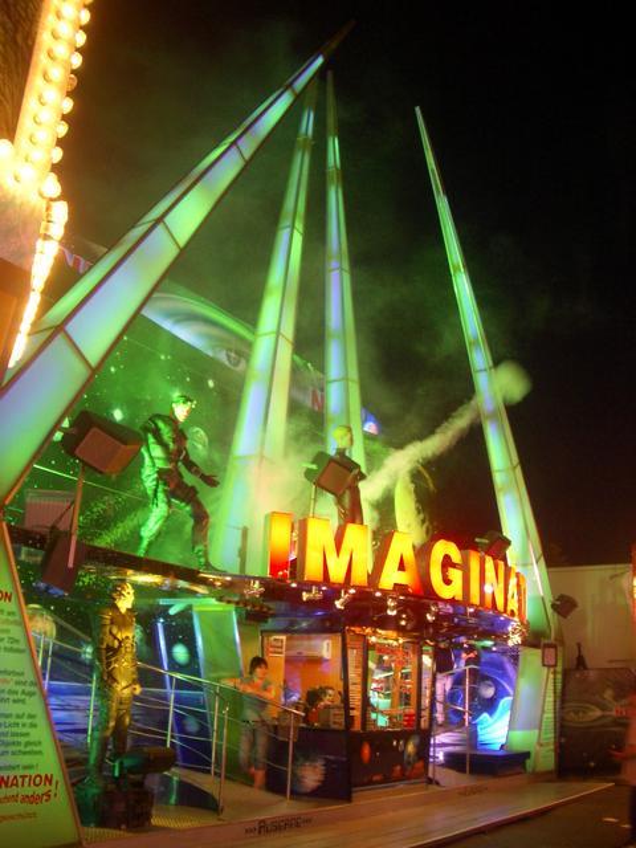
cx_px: 318
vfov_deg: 52.6
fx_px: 857
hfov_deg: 40.7
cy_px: 424
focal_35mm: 35
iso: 100
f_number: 2.6
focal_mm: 5.8
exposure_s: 1/10
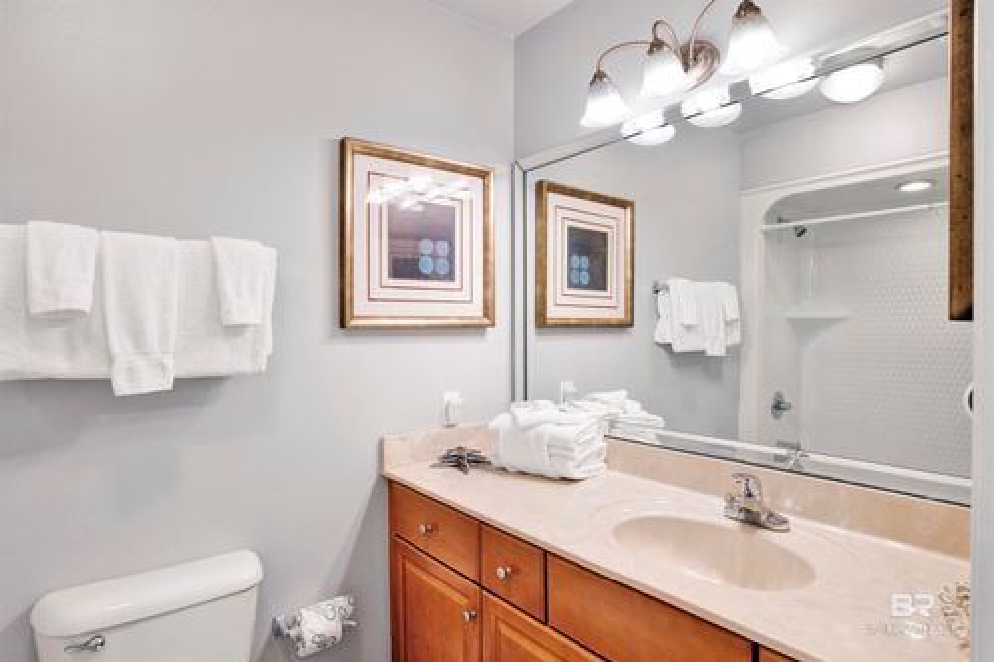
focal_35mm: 19
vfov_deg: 64.5
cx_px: 497
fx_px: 524
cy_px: 331
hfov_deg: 86.9
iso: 200
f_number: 11
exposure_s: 1/5
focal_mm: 19
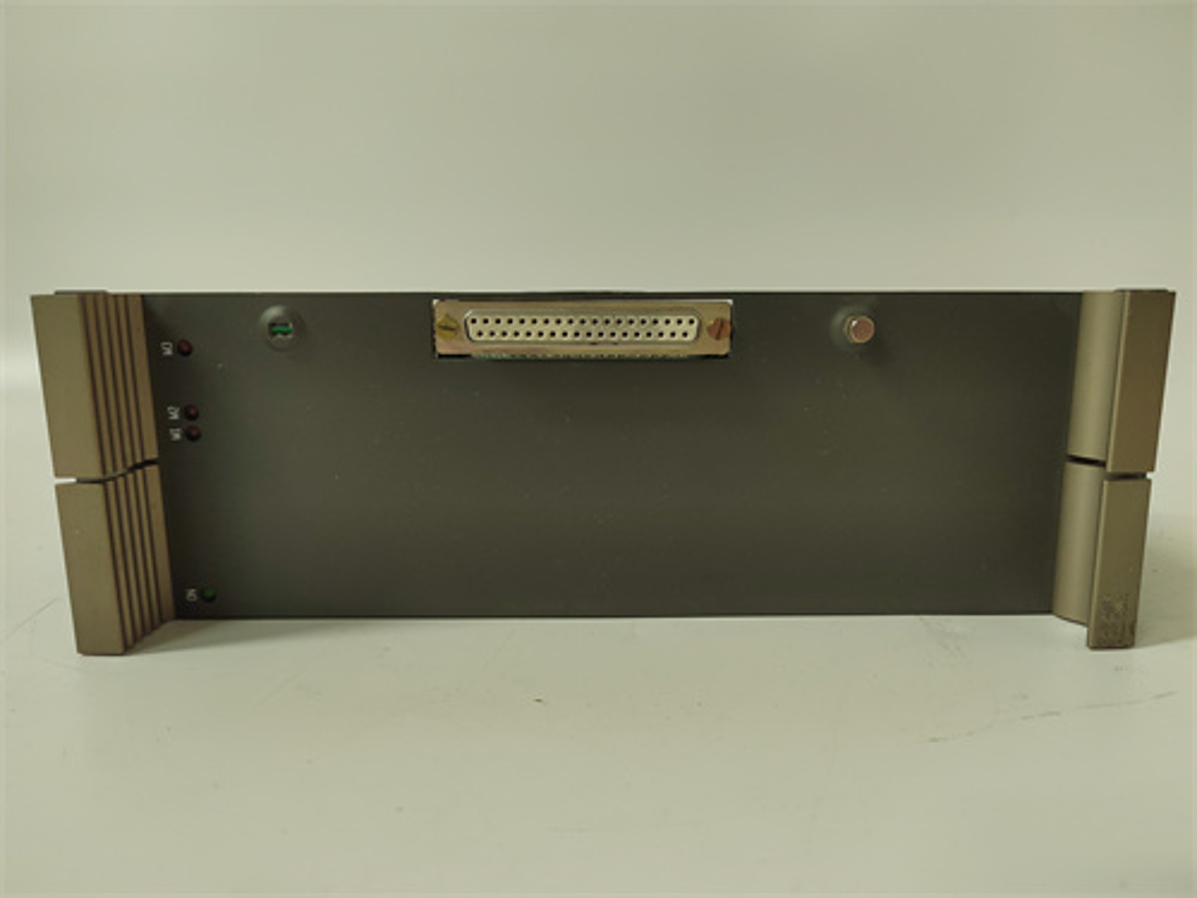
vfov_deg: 58.9
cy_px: 449
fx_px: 795
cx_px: 598
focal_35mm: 23
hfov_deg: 73.9
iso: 2391
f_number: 1.9
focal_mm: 5.52
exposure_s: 1/120
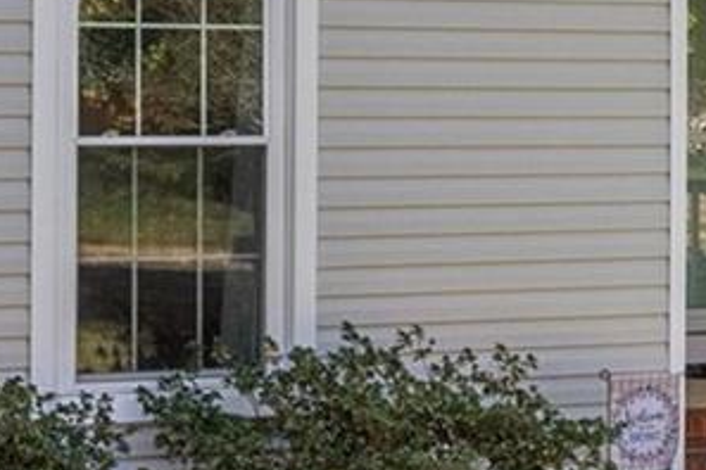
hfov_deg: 16.5
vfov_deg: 10.9
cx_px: 290
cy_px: -84
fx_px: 2432
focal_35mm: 124
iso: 3200
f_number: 9
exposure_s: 1/500
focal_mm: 18
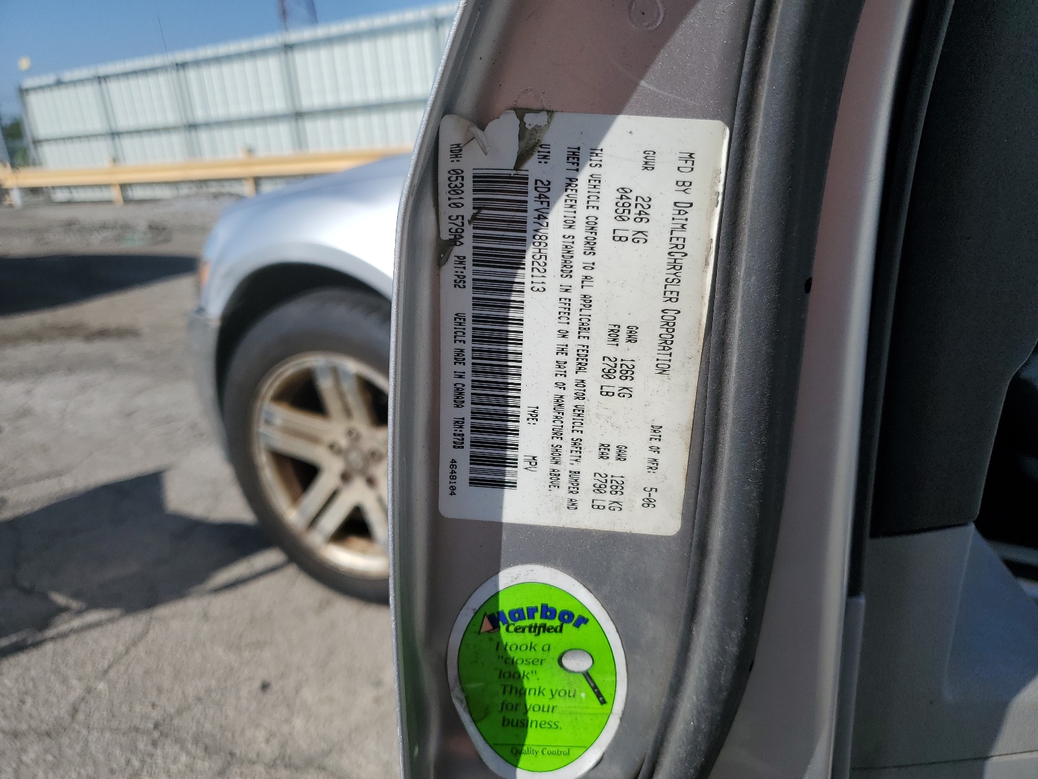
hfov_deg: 67.3
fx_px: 780
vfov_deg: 53.1
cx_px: 519
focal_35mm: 26
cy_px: 390
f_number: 1.5
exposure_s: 1/5000
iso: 50
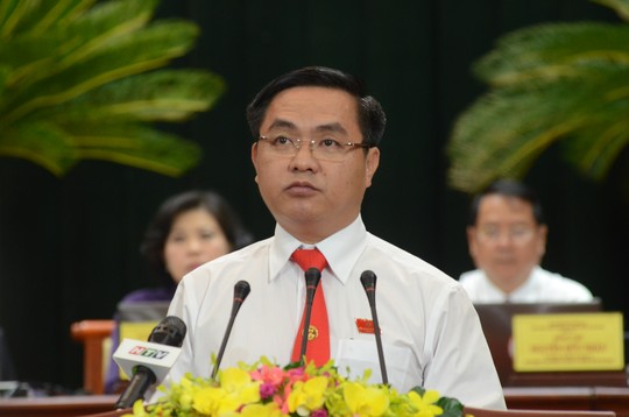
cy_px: 208
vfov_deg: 4.6
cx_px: 314
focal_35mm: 300
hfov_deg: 6.9
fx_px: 5232
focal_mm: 200
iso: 1600
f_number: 6.3
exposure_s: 1/125
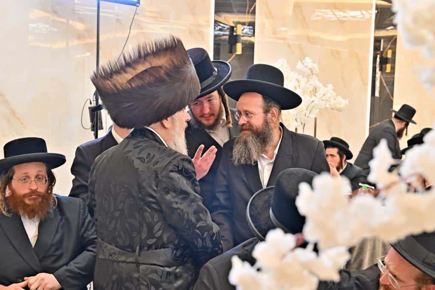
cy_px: 145
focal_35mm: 42
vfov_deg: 31.9
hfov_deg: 46.4
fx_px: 508
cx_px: 218
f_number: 4
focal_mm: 42
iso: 1000
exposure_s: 1/200
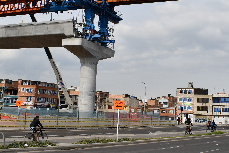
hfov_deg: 36.1
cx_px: 142
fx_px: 350
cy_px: 70
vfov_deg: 24.6
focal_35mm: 55
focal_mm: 18
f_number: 9
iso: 100
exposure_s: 1/320
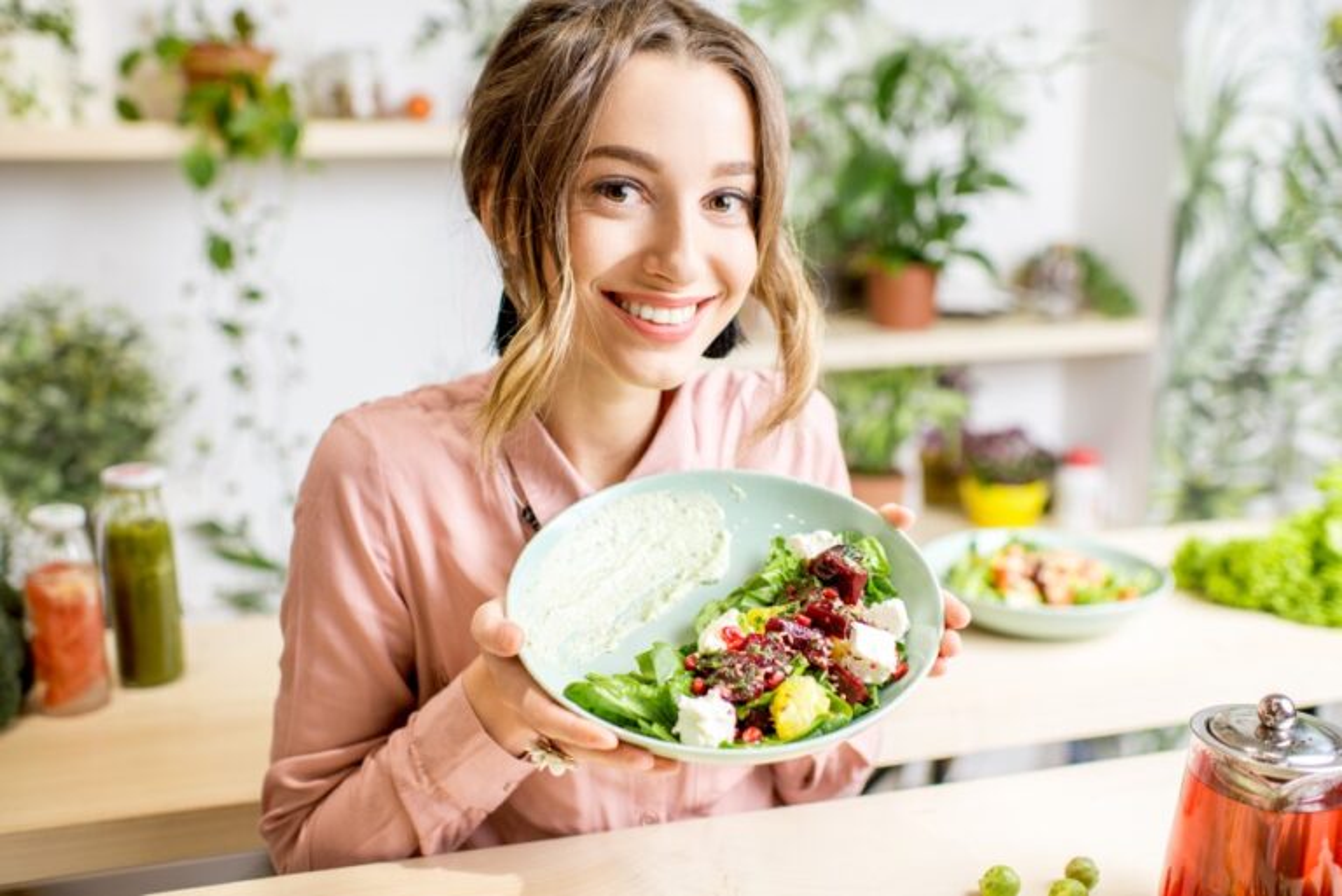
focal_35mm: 35
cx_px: 671
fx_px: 1305
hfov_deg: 54.4
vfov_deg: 37.9
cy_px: 448
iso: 200
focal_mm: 35
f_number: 2.5
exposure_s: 1/160
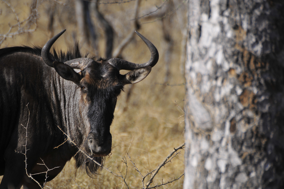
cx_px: 142
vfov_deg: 2.3
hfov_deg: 3.4
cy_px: 94
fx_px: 4728
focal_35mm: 600
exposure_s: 1/750
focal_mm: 400
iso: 200
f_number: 5.6
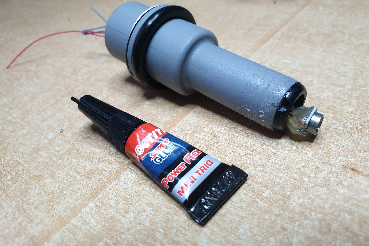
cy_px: 129
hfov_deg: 65.5
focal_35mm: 28
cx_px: 184
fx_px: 287
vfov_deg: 46.4
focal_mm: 4.3
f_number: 2.4
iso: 320
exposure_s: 1/100
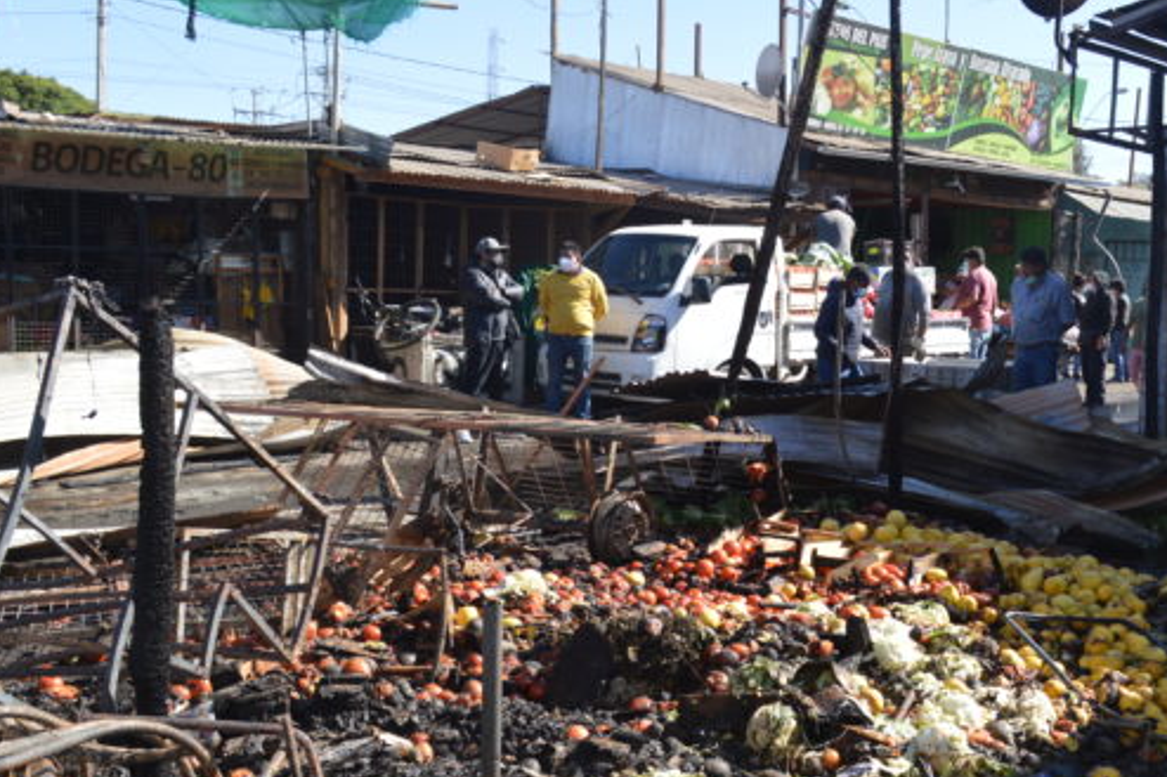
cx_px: 742
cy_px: 452
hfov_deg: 45.9
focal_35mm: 42
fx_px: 1361
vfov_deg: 31.8
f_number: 5.6
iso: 100
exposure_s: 1/200
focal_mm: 18
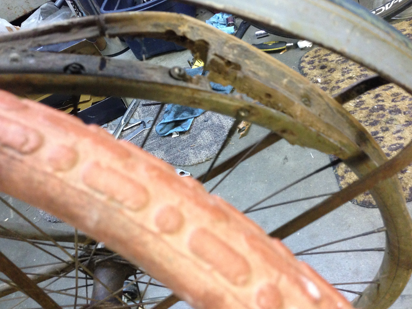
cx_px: 205
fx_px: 405
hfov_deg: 54.0
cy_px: 159
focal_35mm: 34
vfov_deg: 41.8
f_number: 2.4
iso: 320
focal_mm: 4.13
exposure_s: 1/20
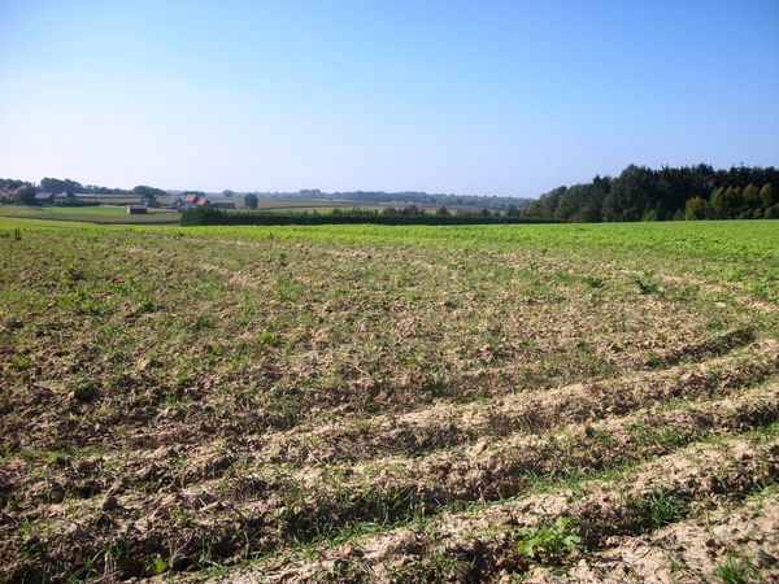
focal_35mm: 32
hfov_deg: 56.8
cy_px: 292
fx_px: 720
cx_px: 390
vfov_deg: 44.2
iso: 80
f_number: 8.8
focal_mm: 5.7
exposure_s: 1/160
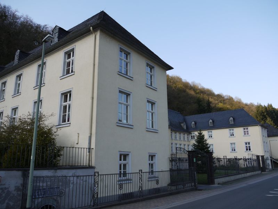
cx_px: 139
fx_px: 225
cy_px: 104
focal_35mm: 28
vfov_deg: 49.7
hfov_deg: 63.4
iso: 100
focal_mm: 14
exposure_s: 1/250
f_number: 5
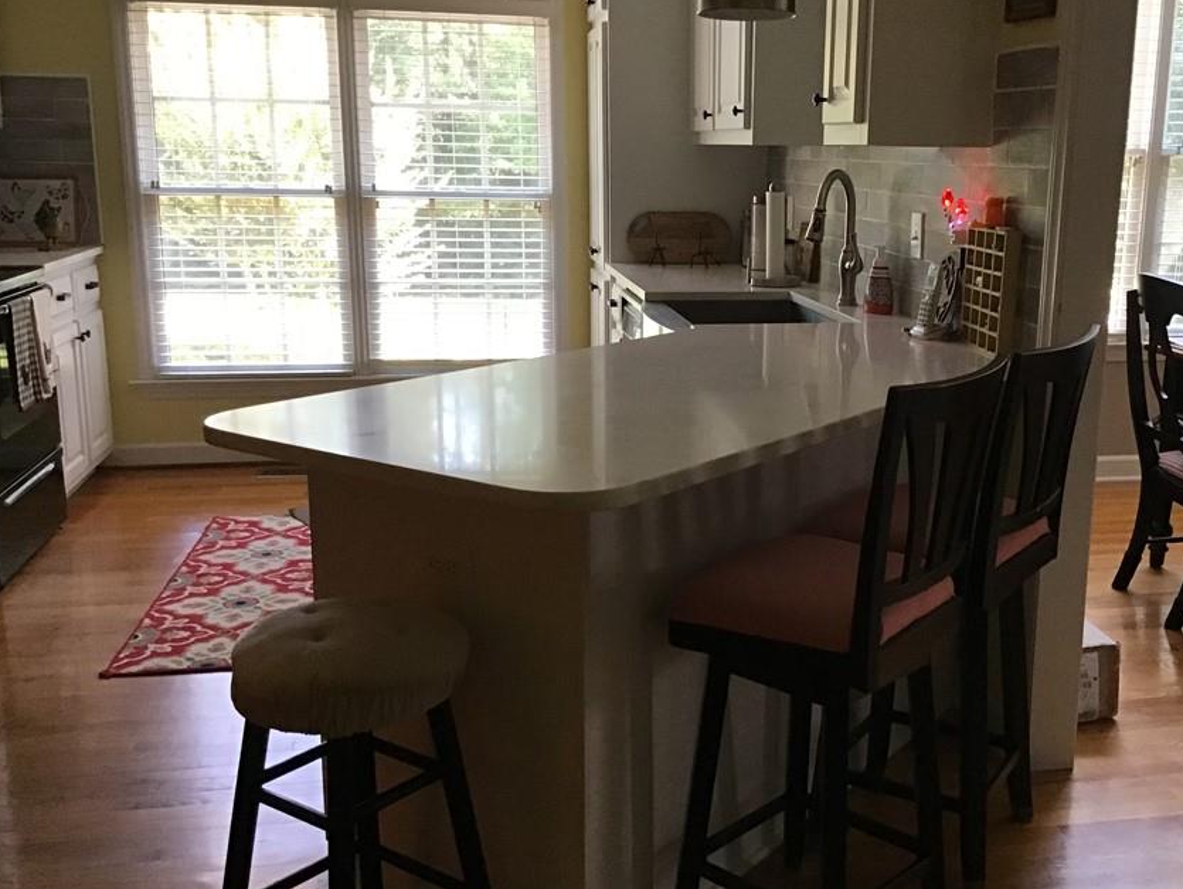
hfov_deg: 48.6
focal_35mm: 38
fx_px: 1299
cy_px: 448
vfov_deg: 37.7
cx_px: 715
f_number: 2.4
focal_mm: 3.3
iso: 125
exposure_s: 1/30
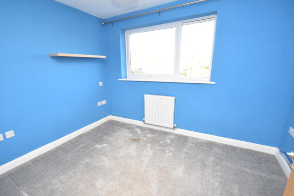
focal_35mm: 16
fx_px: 131
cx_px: 139
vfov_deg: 73.7
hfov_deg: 96.6
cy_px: 100
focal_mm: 10
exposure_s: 1/125
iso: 900
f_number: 4
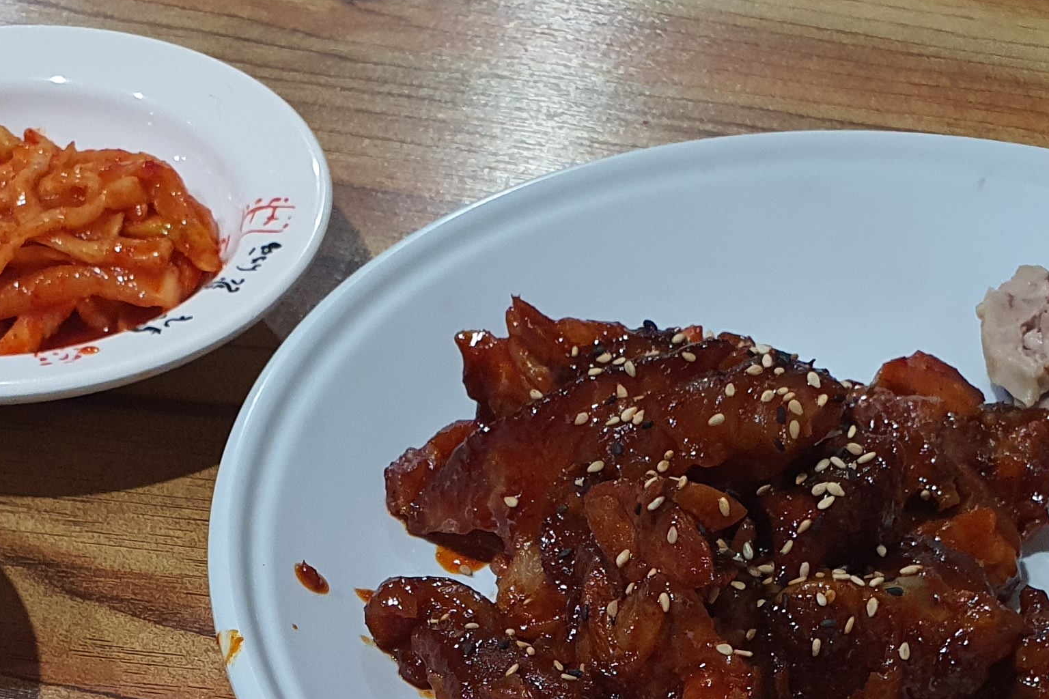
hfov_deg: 28.3
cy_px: 1005
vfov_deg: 17.5
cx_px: 378
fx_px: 2069
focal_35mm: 71
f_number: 2.4
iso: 200
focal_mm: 4.3
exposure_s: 1/40
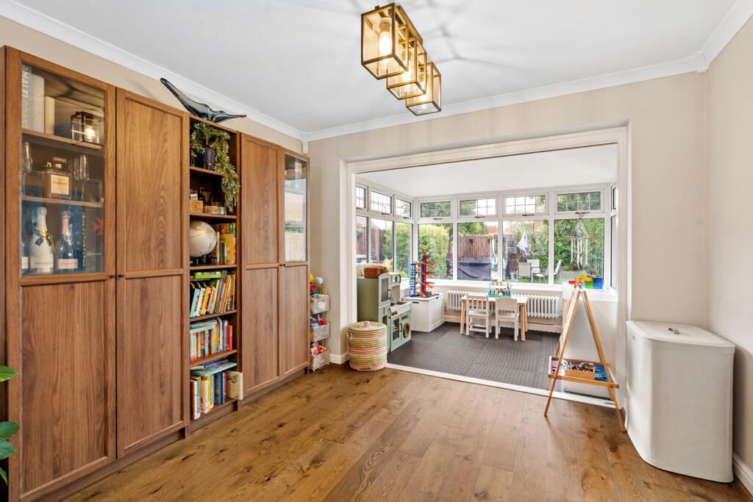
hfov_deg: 95.0
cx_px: 376
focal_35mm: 16
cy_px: 251
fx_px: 345
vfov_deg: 72.1
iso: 320
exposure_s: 1/1.25
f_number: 8
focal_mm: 16.5
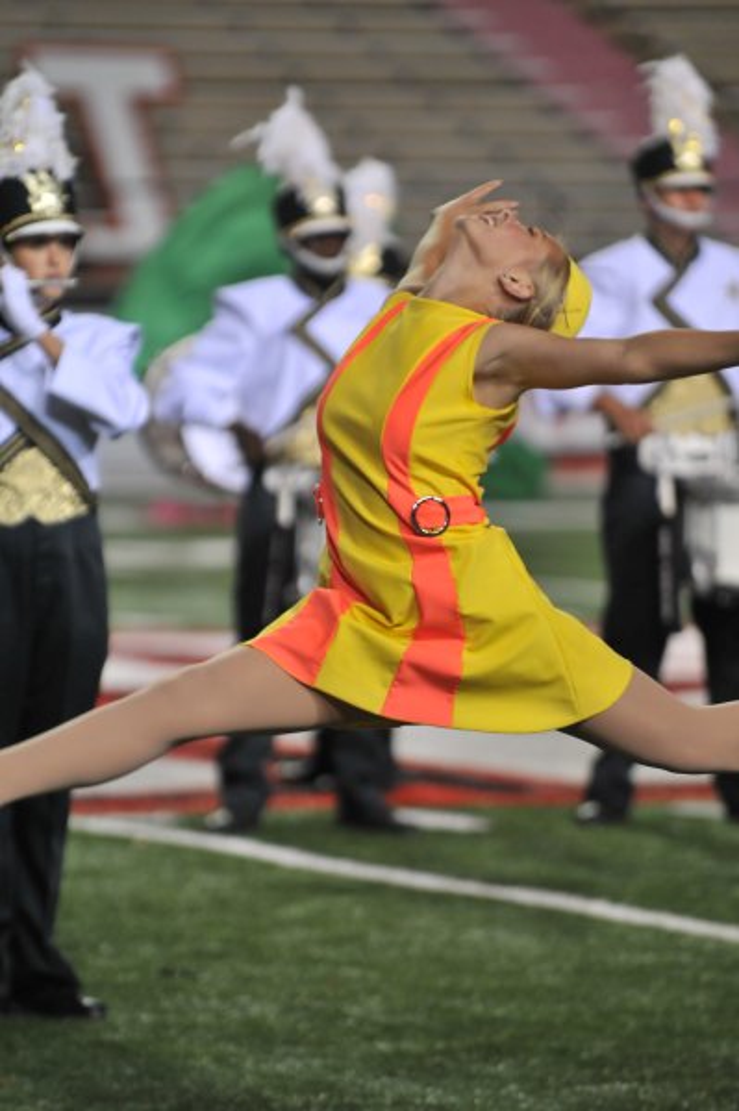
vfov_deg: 6.9
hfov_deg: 4.6
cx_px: 370
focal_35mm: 300
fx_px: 9253
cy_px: 556
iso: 800
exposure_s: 1/400
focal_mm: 200
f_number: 2.8
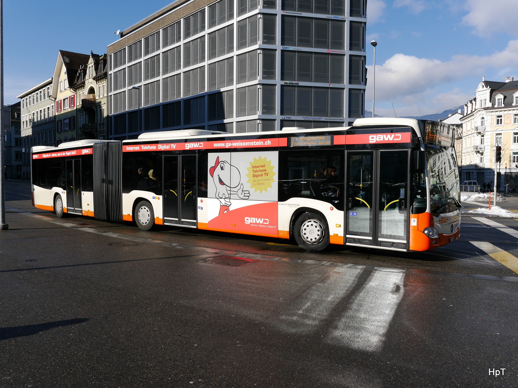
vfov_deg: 44.2
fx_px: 479
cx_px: 259
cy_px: 194
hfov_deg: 56.8
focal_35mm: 32
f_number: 8
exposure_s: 1/500
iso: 160
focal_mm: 16
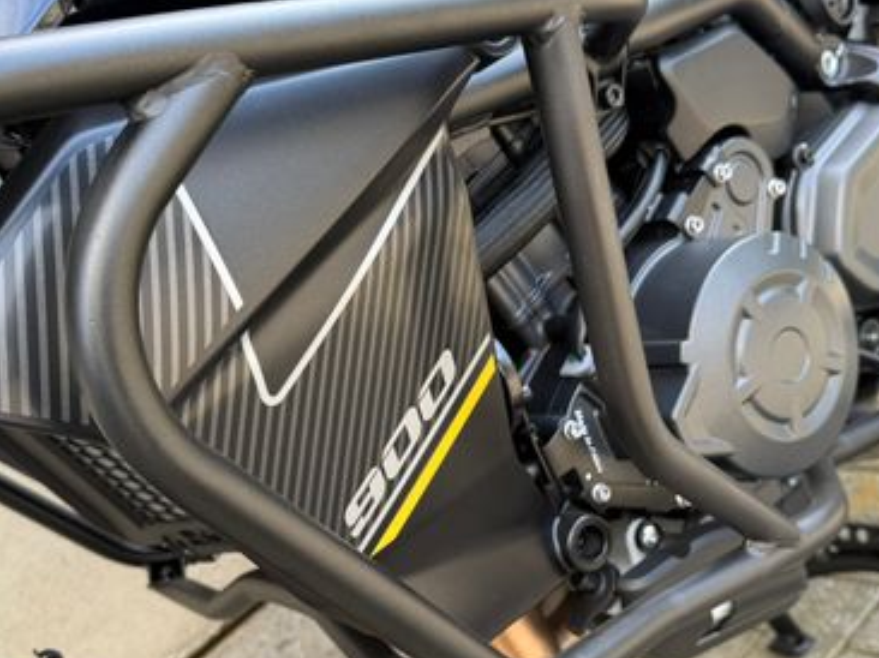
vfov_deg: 34.1
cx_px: 454
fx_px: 1066
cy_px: 418
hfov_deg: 44.8
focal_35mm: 42
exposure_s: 1/156
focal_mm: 6.76
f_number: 1.78
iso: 64
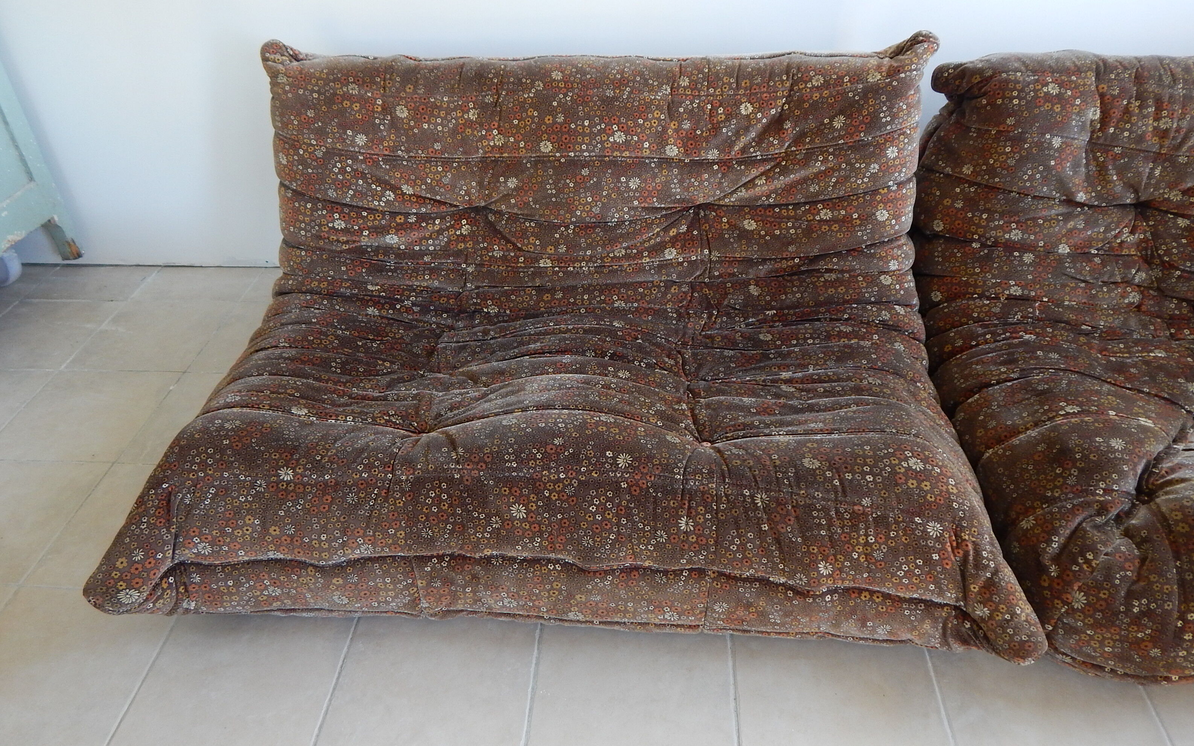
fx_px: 781
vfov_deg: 51.1
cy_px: 360
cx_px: 590
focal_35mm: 24
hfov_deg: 74.8
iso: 200
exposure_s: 1/30
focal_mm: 4
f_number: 3
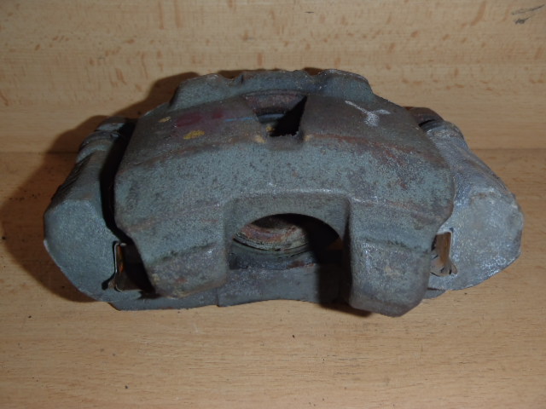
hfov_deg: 49.0
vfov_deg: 37.7
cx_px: 273
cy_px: 204
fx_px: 599
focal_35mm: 38
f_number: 4.6
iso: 100
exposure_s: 1/40
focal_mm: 6.83
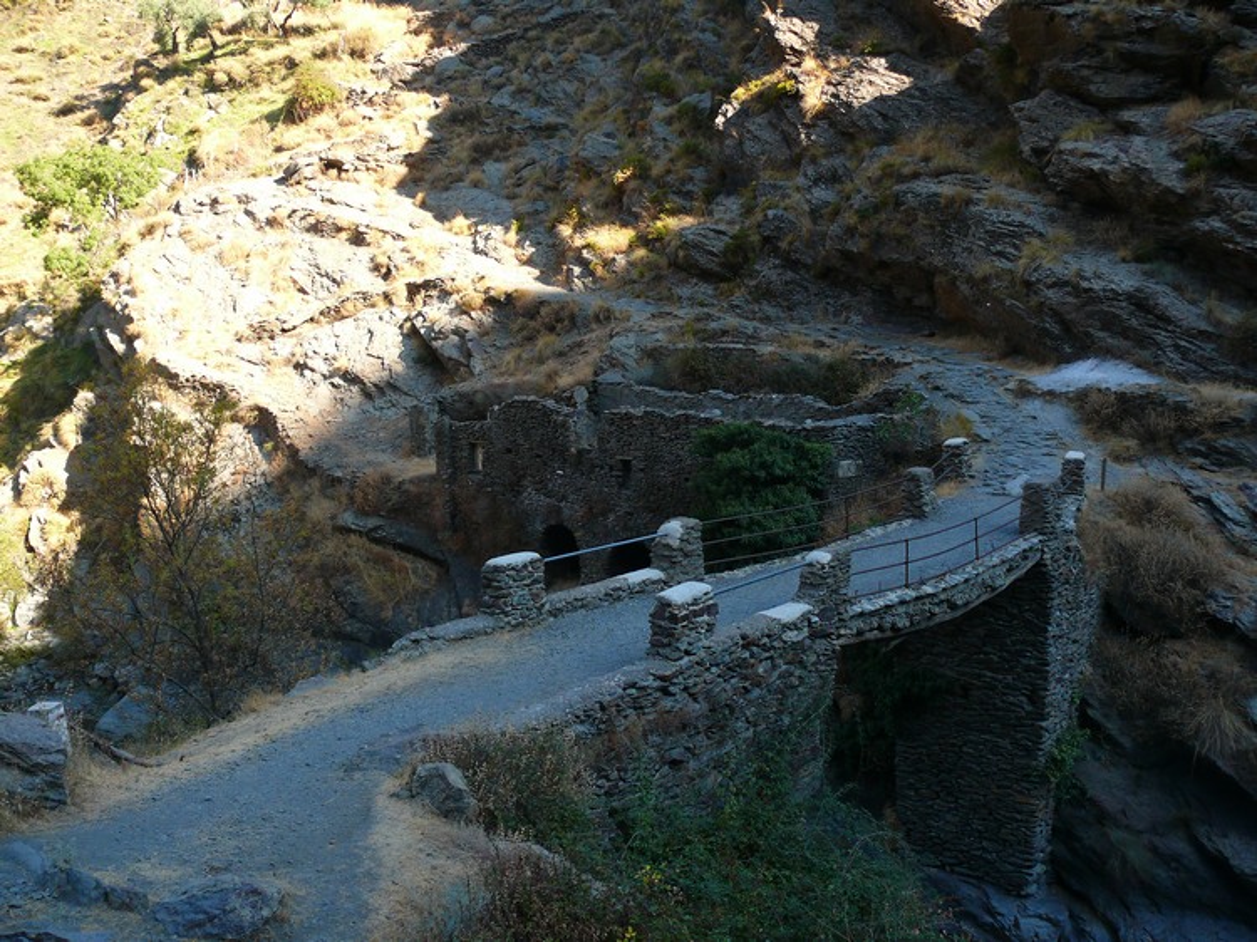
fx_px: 1271
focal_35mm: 35
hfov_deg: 52.6
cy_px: 471
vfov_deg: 40.7
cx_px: 628
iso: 100
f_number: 2.8
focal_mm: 7.4
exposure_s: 1/80
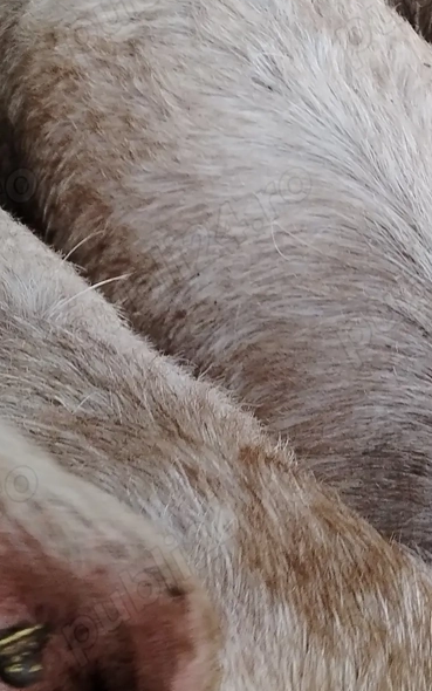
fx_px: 1826
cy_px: 281
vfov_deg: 21.4
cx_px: 322
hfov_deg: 13.4
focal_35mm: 97
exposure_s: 1/100
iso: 166
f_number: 1.8
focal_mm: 4.25
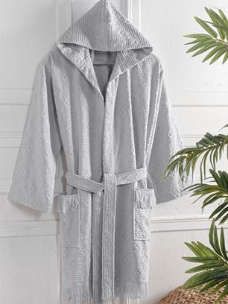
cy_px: 149
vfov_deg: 24.4
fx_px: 703
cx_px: 115
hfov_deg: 18.4
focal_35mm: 80
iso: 160
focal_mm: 48.4
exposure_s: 2
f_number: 14
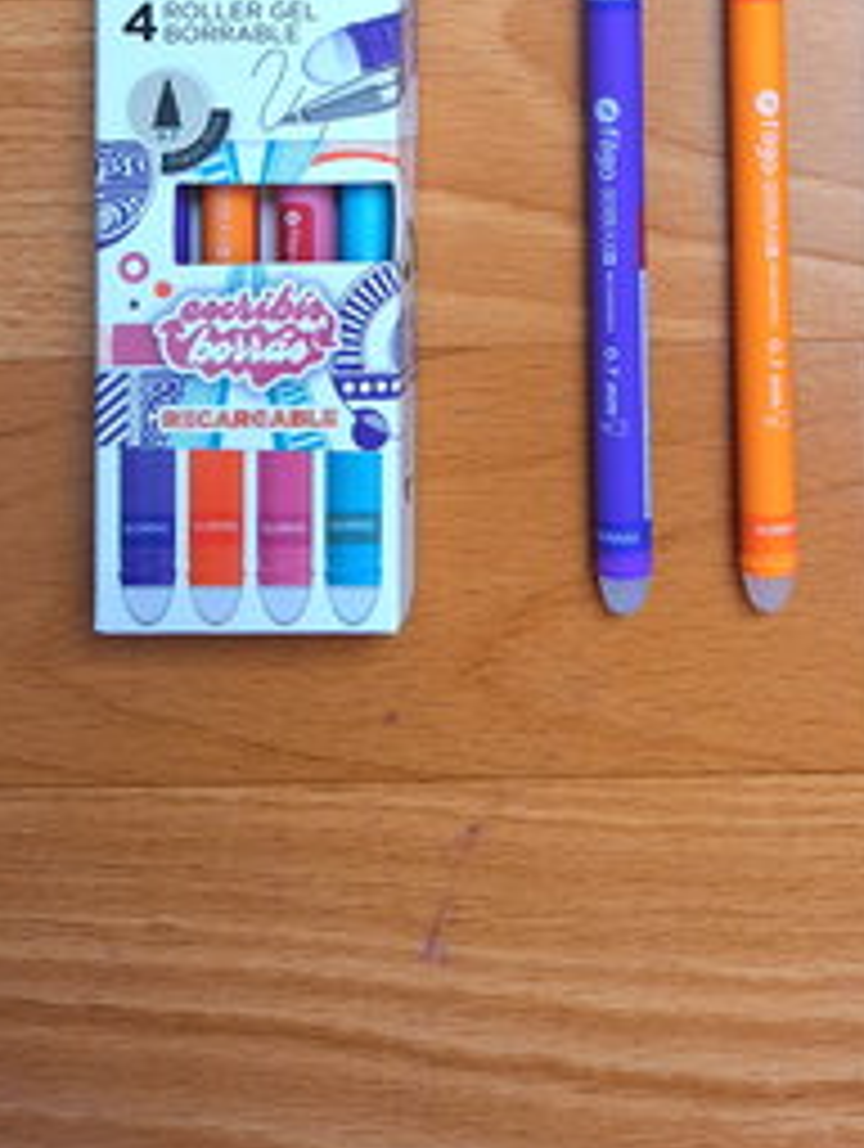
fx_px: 1593
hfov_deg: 29.9
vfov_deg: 36.0
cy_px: 20
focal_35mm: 48
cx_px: 634
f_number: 1.8
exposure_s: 1/50
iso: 250
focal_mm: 5.54
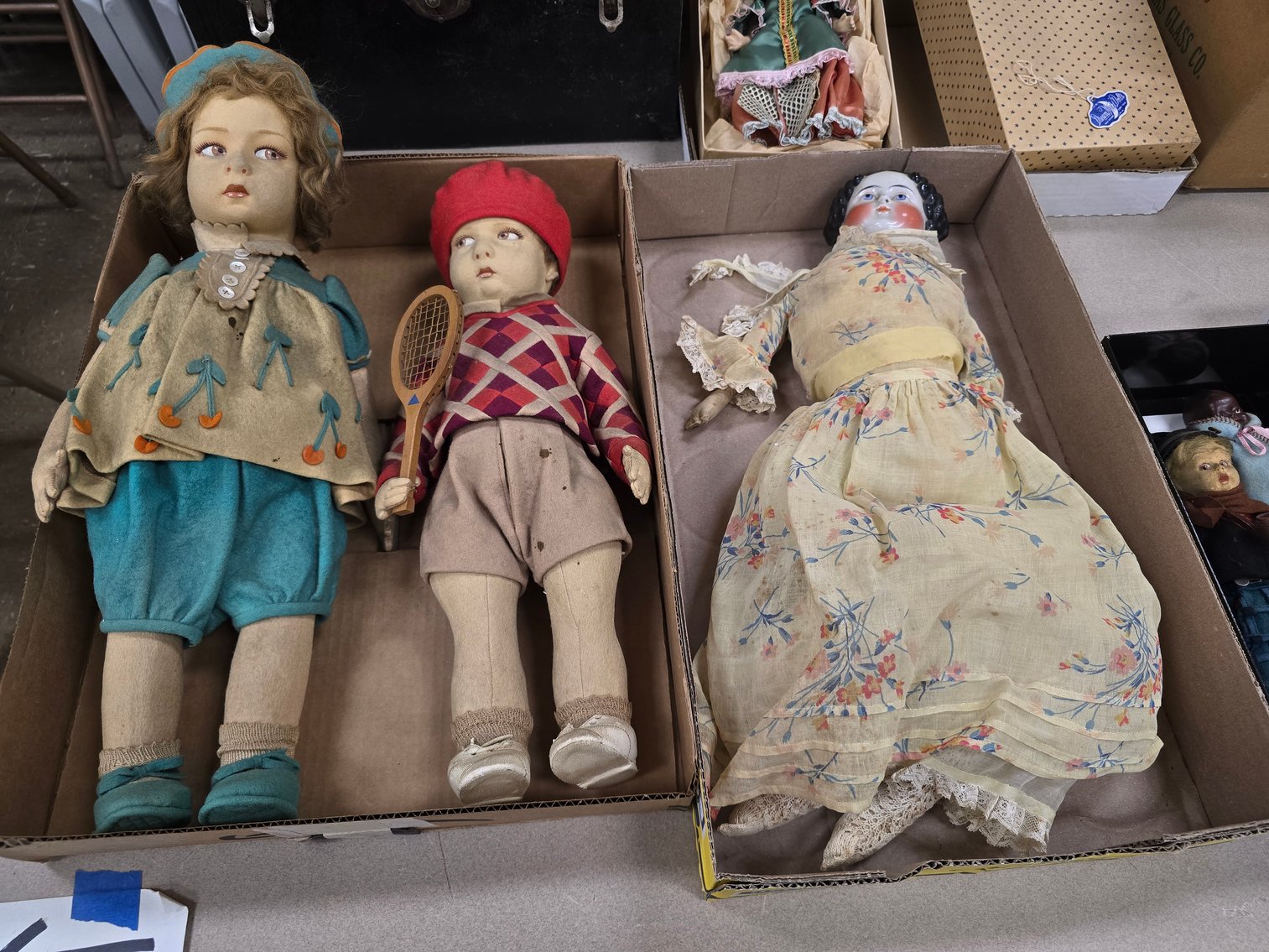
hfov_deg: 73.9
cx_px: 634
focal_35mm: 23
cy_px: 476
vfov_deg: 58.9
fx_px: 843
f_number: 1.7
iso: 160
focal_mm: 6.3
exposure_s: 1/120
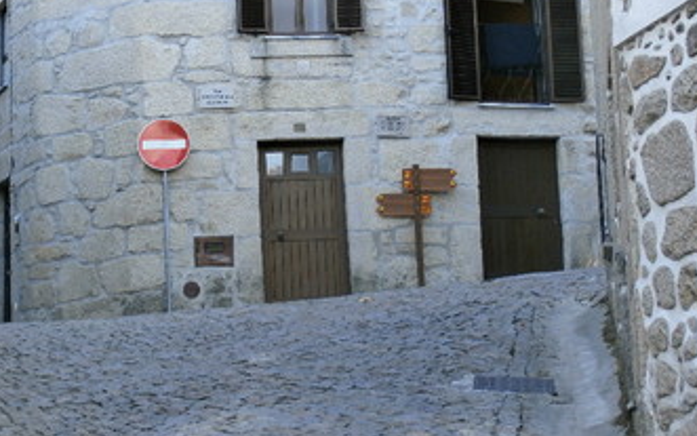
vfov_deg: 16.3
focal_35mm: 80
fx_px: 1520
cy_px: 127
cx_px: 278
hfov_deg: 25.8
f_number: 3.9
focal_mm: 8.85
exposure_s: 1/80
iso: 100
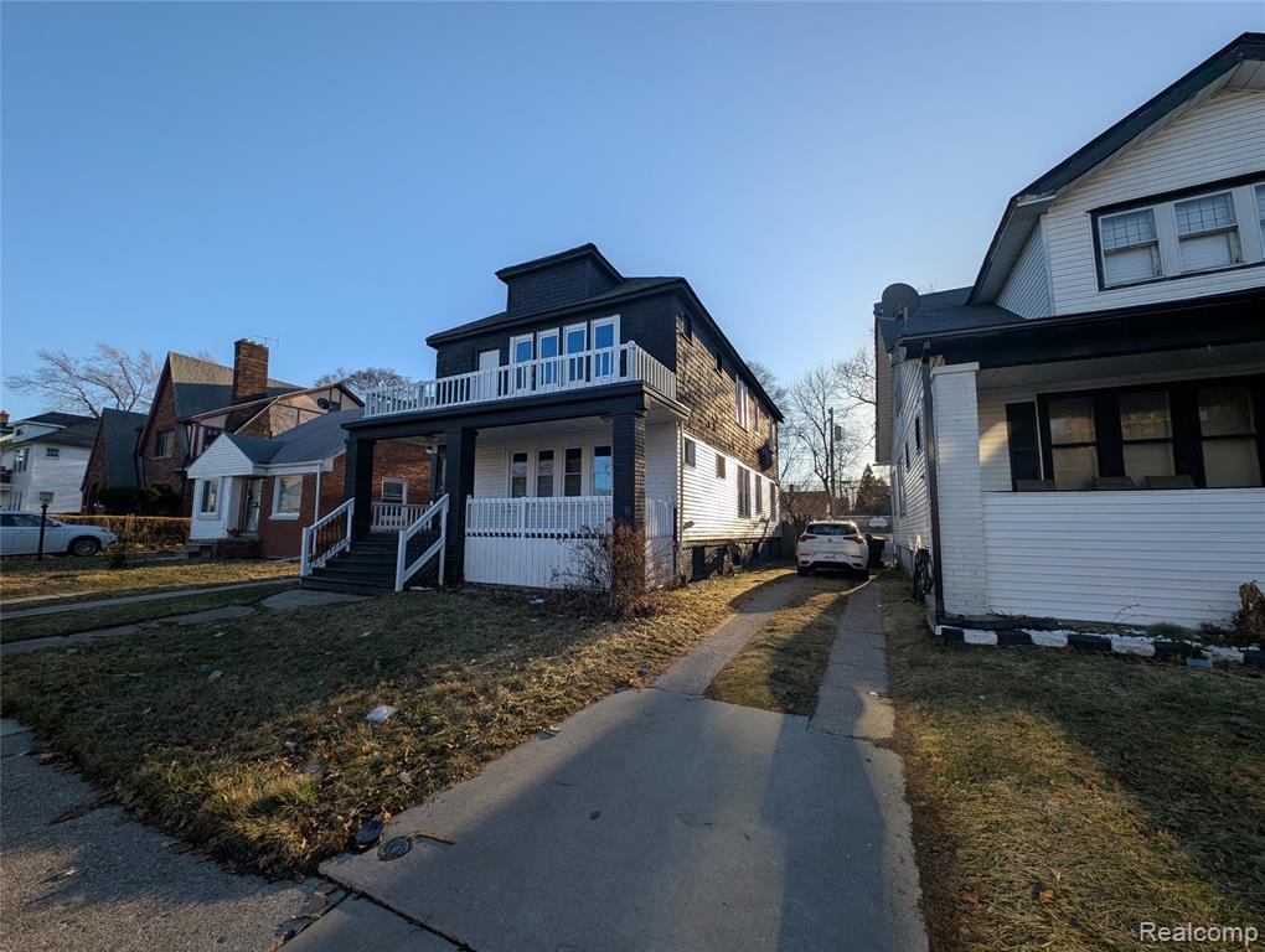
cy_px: 476
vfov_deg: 94.6
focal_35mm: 12
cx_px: 632
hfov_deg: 110.5
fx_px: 439
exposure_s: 1/1953
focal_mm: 2.23
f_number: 1.95
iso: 42
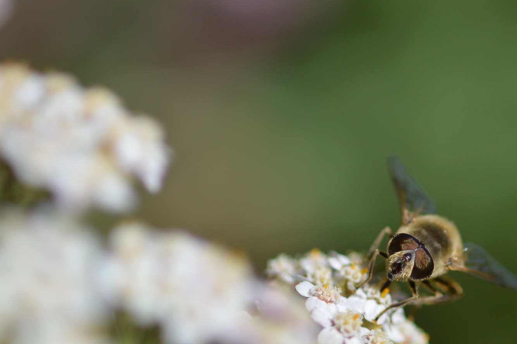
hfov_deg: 7.3
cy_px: 238
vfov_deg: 4.8
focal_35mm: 283
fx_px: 4059
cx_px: 360
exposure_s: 1/2000
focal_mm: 105
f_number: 3.5
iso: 100
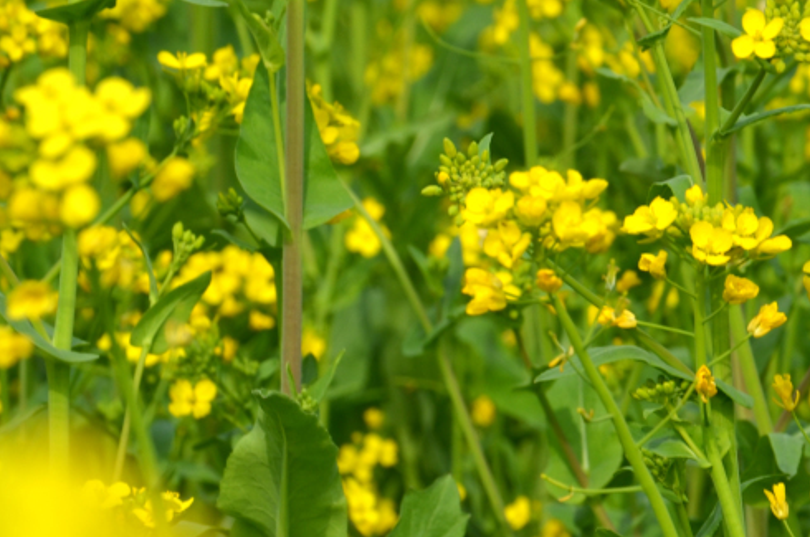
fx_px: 7391
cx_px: 456
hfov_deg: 6.3
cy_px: 329
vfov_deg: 4.2
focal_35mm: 329
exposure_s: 1/250
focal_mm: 105
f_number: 8
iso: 100
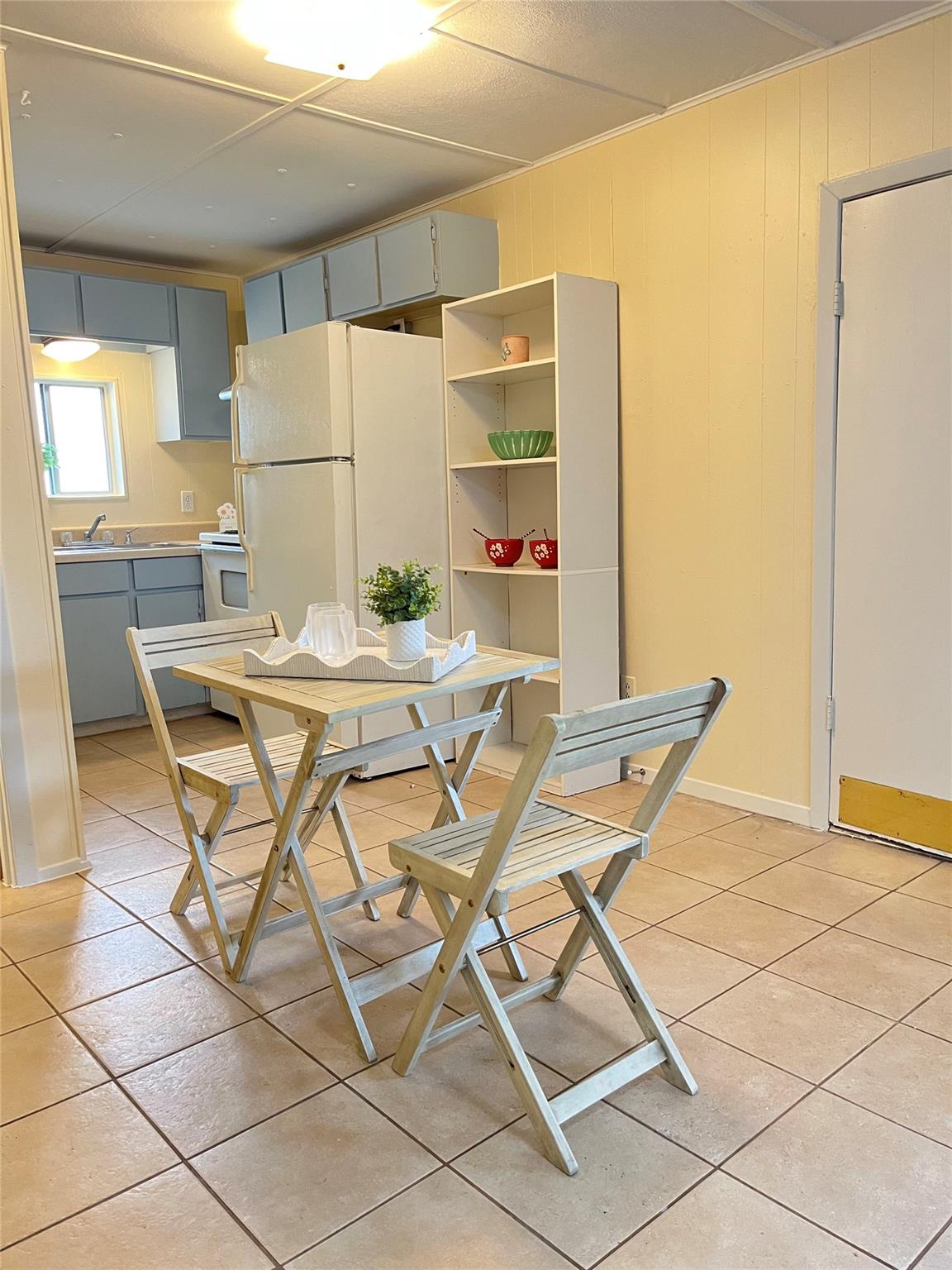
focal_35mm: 26
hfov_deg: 53.1
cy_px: 635
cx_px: 476
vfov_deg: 67.3
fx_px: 953
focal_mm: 5.1
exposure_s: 1/40
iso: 400
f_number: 1.6
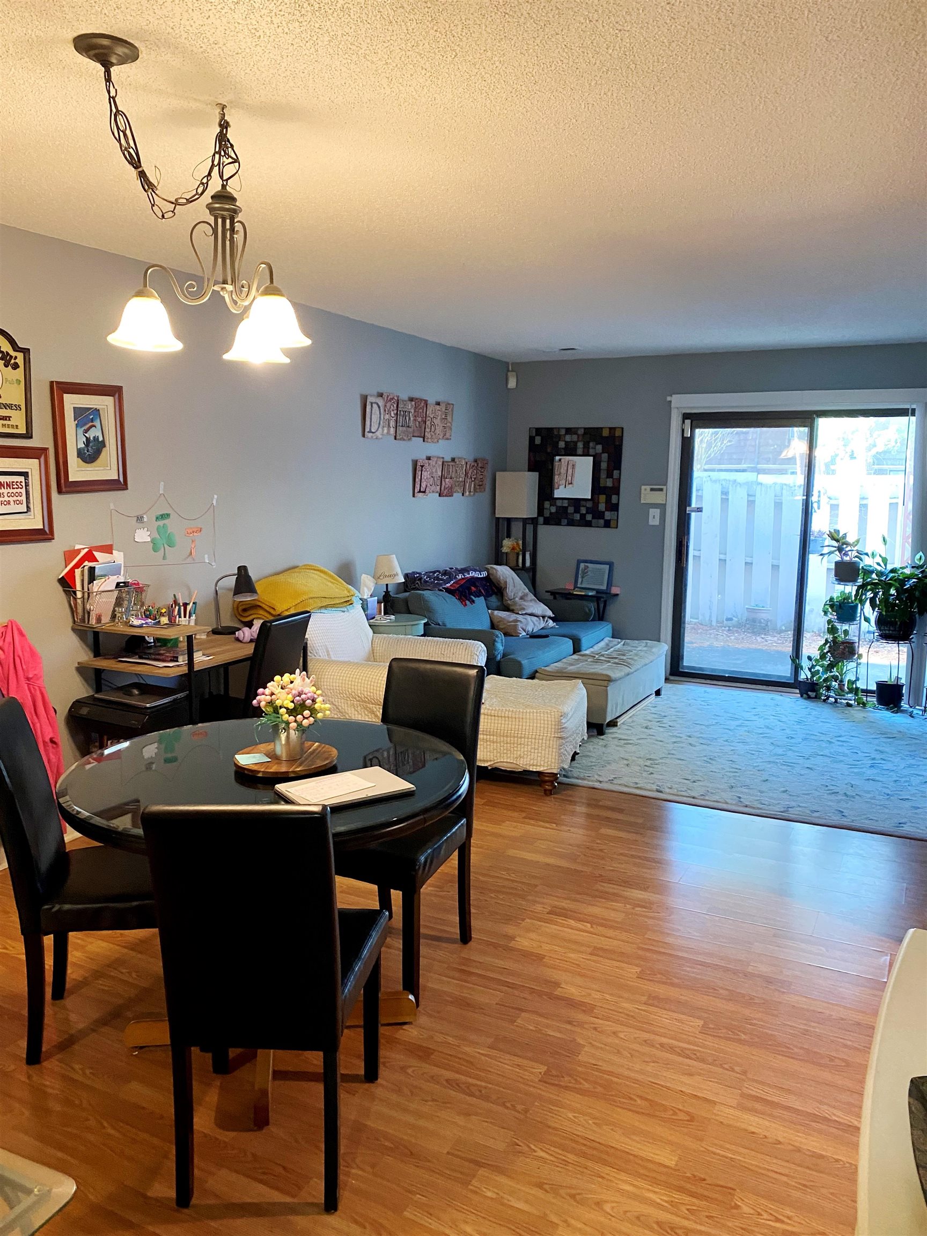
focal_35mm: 26
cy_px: 618
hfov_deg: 53.1
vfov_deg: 67.3
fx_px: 928
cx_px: 464
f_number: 1.8
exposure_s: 1/60
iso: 320
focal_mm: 4.25
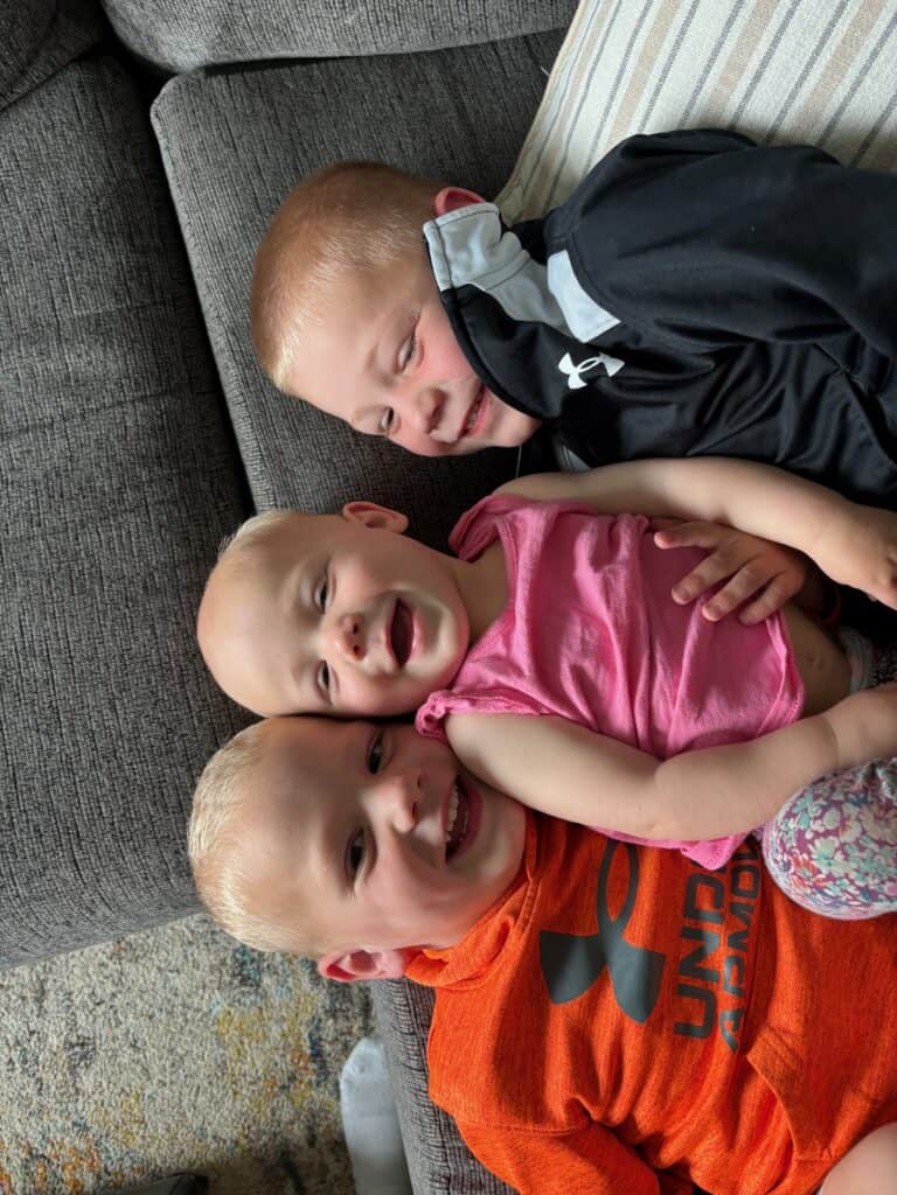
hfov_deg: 53.1
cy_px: 598
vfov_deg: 67.3
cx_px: 448
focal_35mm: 26
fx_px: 898
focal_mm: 5.96
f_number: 1.6
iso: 100
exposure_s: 1/121
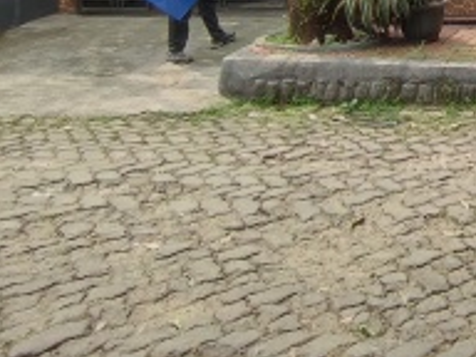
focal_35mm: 51
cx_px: 610
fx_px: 701
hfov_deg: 30.2
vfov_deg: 24.8
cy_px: -107
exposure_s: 1/224
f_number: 2.2
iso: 50
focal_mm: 1.65
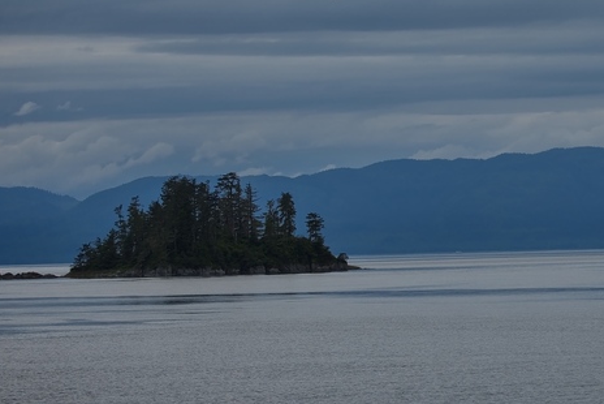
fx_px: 3609
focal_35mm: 215
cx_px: 642
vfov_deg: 6.4
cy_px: 134
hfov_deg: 9.5
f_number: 11
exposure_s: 1/500
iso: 100
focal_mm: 78
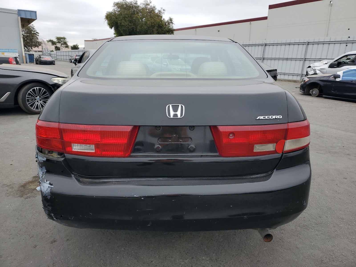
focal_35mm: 26
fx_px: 267
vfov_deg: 53.1
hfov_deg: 67.3
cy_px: 134
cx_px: 178
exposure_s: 1/1250
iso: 50
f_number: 1.5
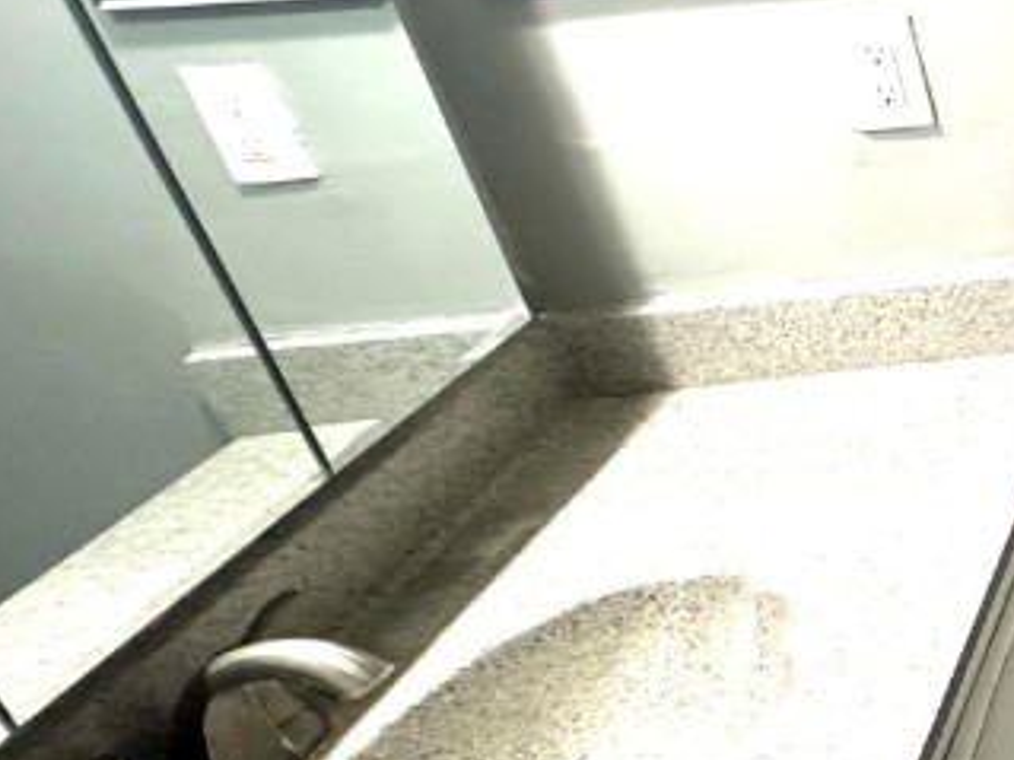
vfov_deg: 31.7
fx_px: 1318
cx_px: 1589
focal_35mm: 45
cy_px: 219
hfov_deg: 26.8
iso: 250
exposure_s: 1/60
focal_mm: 2.22
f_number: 2.2
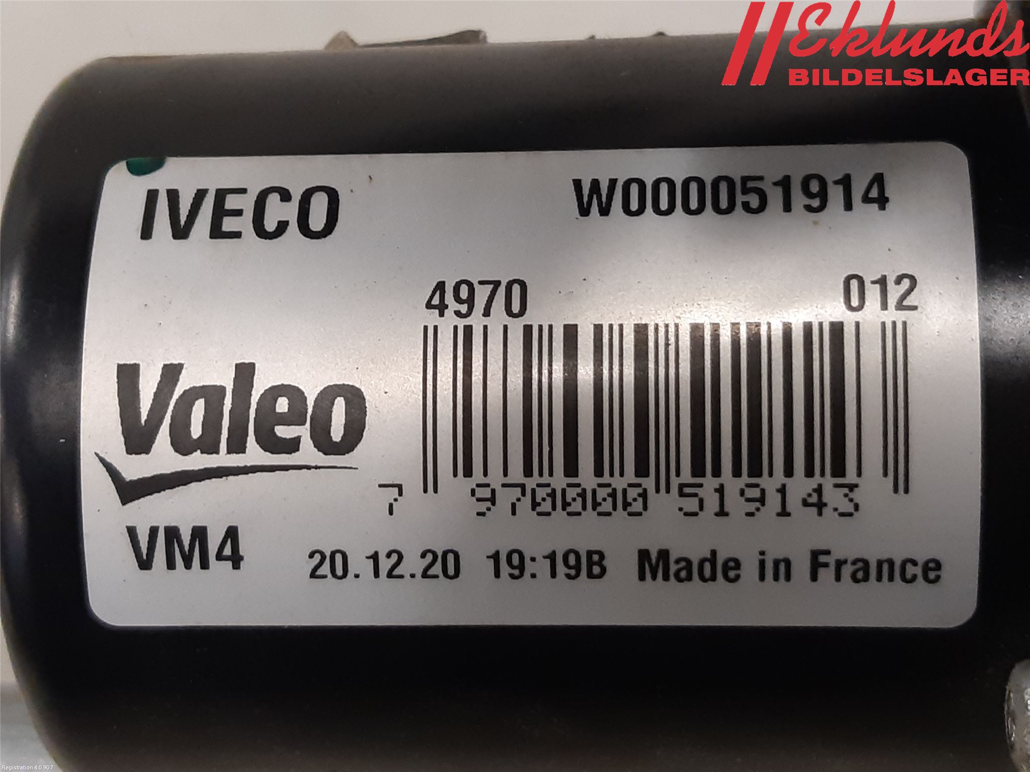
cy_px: 386
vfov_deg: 53.1
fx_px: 774
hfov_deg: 67.3
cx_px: 515
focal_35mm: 26
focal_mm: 3.93
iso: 160
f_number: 1.7
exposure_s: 1/50
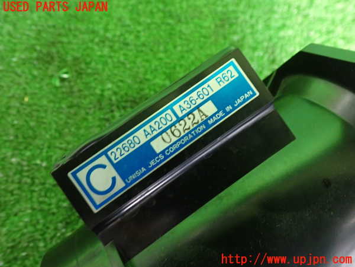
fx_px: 308
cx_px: 178
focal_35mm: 30
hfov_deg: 60.0
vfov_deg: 46.8
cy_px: 134
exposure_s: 1/30
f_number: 2.3
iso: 640
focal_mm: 5.4
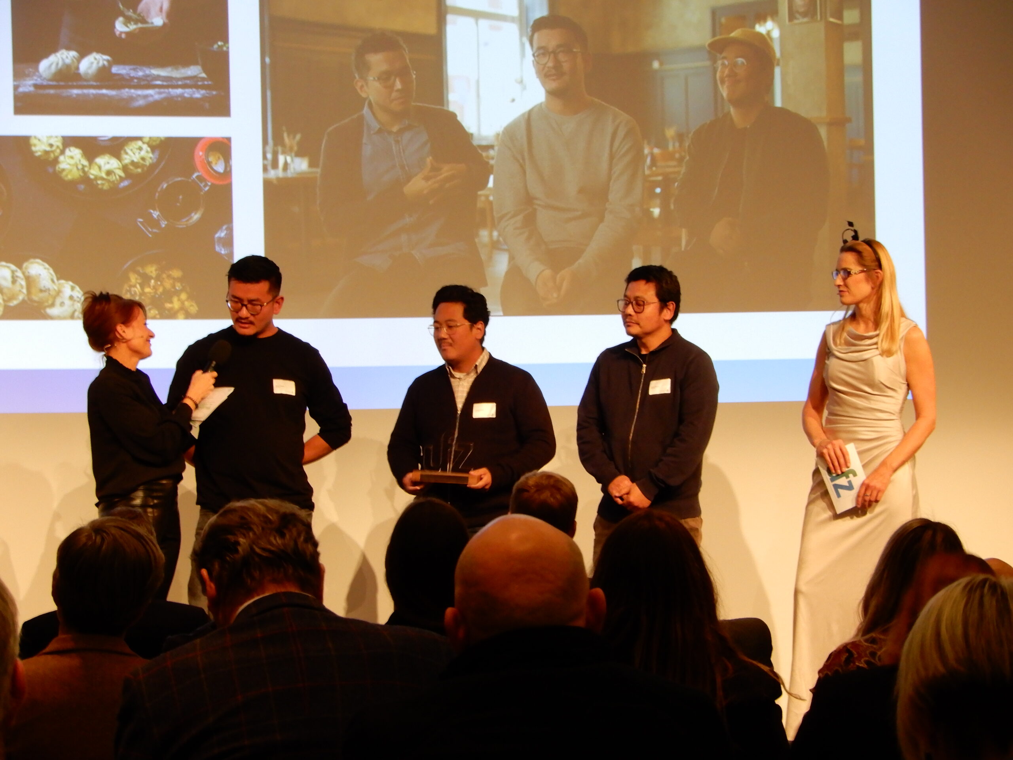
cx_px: 506
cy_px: 380
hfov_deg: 11.0
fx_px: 5268
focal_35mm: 180
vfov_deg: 8.2
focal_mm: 32.1
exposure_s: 1/15
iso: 400
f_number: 5.6
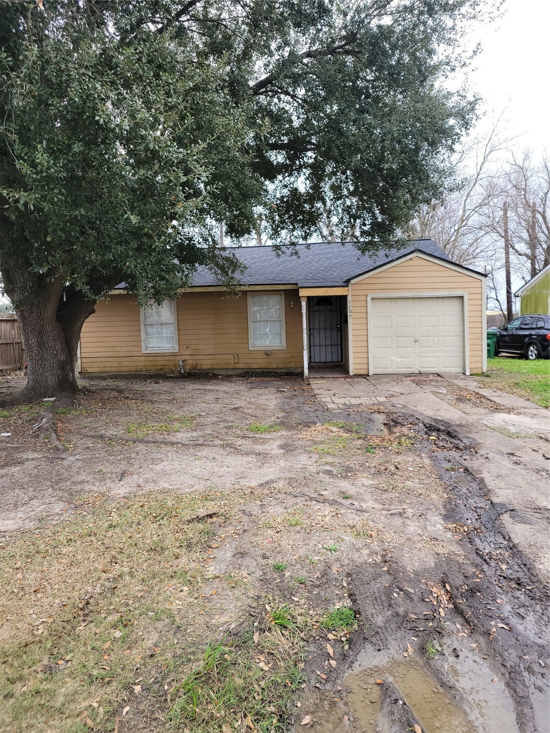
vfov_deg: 67.3
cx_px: 275
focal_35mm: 26
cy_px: 366
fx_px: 551
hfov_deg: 53.1
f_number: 1.8
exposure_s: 1/420
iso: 40
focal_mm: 5.4
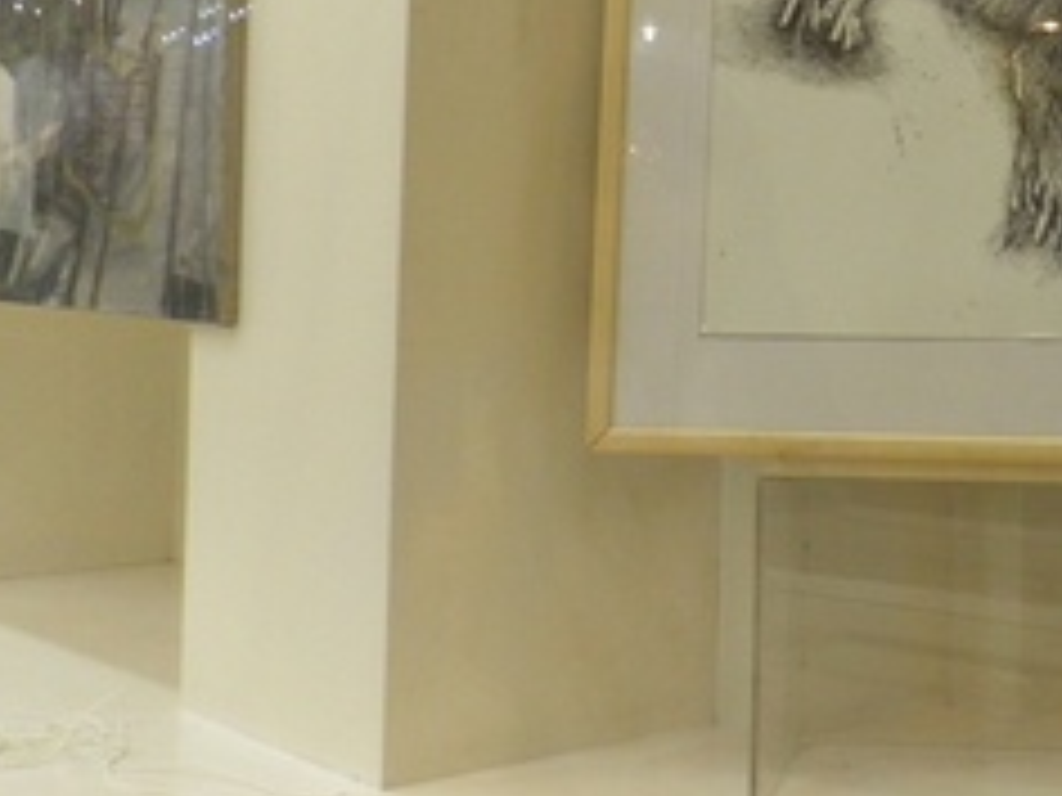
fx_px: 2056
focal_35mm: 67
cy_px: 155
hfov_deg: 27.7
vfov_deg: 21.6
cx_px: 1004
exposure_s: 1/13
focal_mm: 4.3
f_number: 3.3
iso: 160
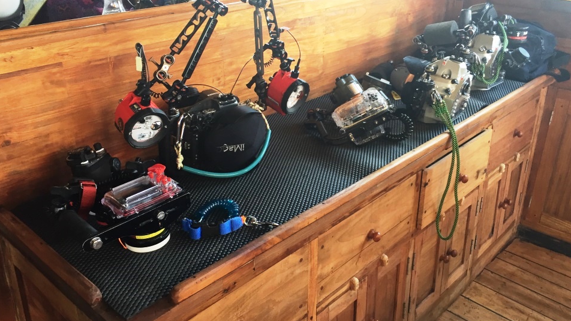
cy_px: 152
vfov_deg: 34.6
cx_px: 291
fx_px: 515
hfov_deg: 58.0
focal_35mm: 34
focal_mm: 4.15
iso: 40
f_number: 2.2
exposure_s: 1/33
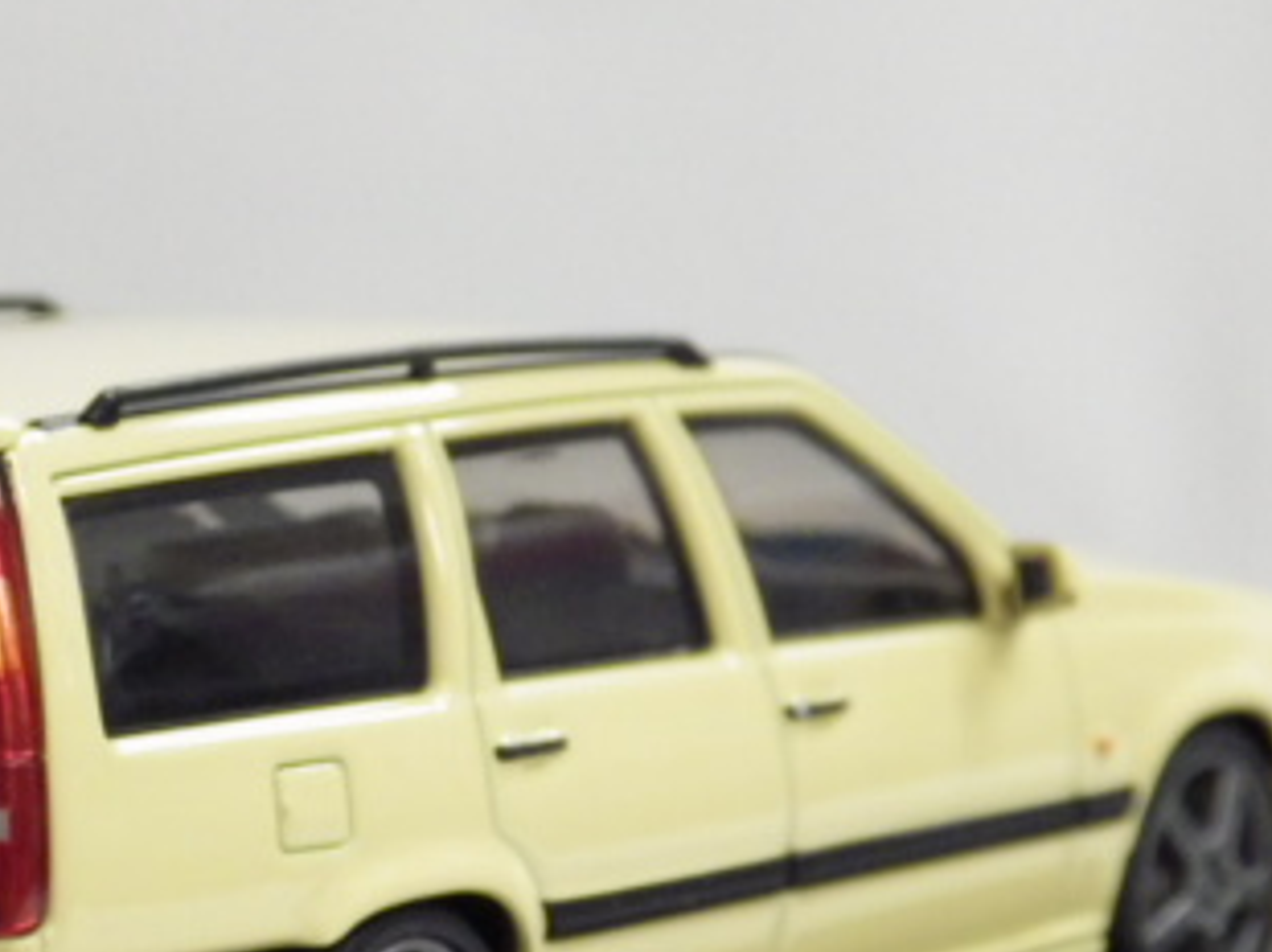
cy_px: 693
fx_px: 9033
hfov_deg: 8.0
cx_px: 185
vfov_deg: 6.0
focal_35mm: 246
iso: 800
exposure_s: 1/40
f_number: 4.8
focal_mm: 21.3
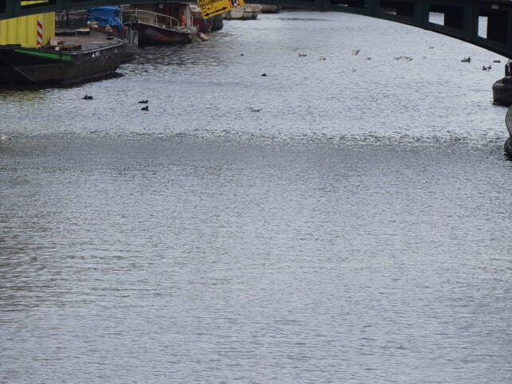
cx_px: 242
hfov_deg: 6.3
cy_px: -101
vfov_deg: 4.7
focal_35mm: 314
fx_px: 4643
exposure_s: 1/500
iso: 200
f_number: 5.6
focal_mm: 55
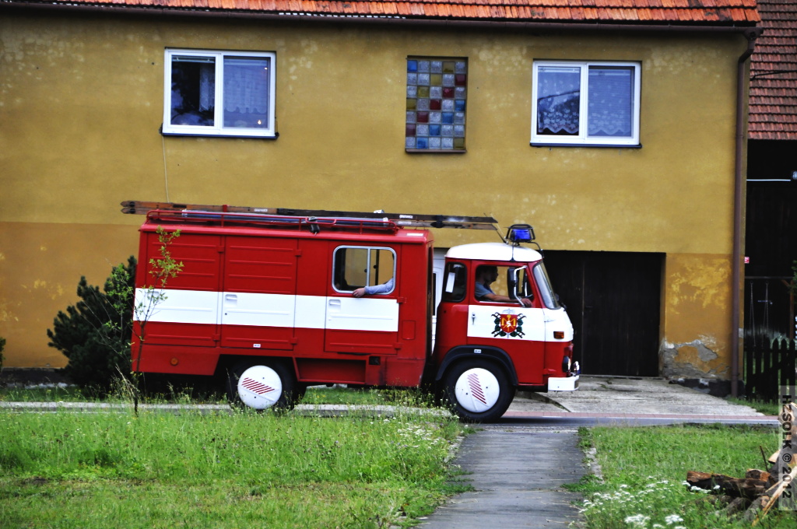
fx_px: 4312
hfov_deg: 10.6
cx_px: 398
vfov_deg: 7.0
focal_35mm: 195
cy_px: 264
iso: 800
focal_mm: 130
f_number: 5.6
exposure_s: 1/200
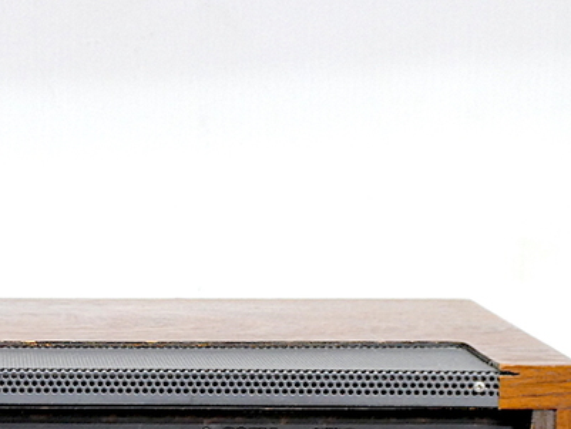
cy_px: 502
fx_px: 2921
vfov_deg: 8.3
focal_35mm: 177
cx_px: -43
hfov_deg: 11.0
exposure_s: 1/8
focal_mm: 13.2
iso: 200
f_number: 4.6
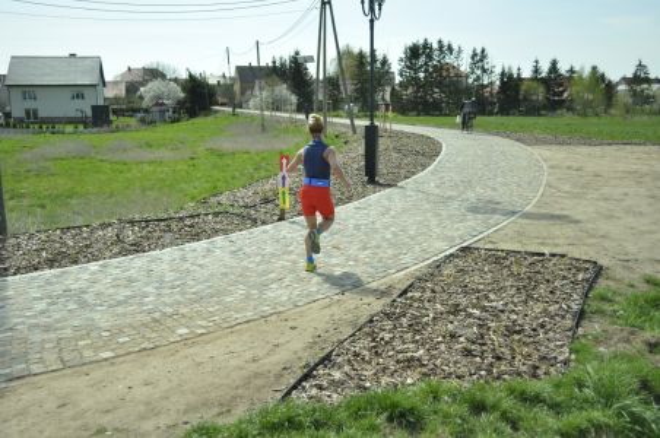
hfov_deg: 57.3
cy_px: 219
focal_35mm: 33
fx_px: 604
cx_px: 330
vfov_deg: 39.9
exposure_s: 1/2500
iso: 320
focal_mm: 22
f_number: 3.8
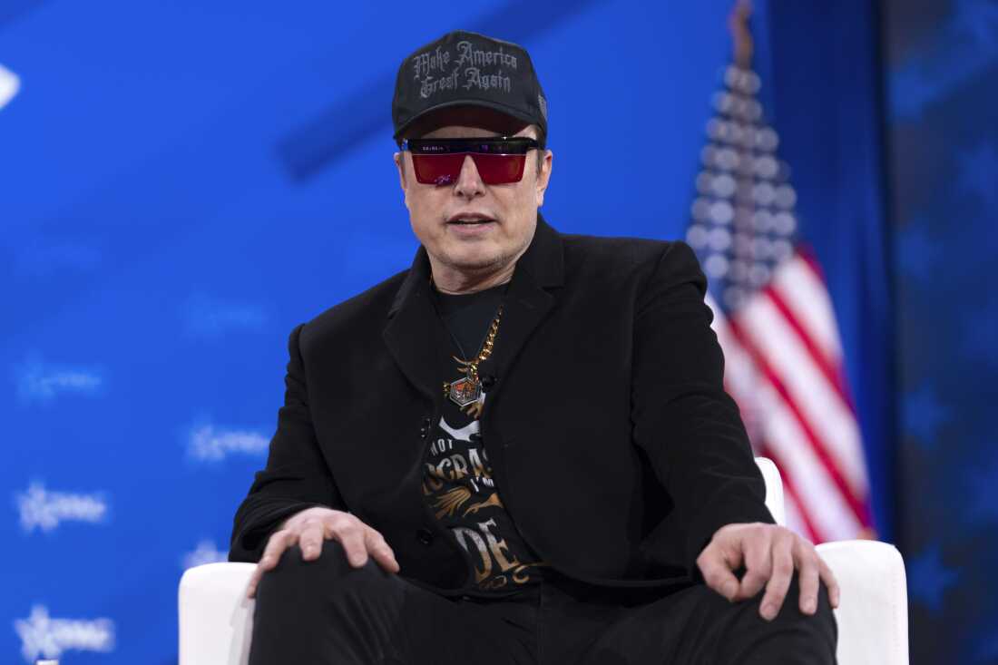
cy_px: 332
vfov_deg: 9.6
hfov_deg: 14.4
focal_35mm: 143
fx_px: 3963
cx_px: 499
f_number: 3.5
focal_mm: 143
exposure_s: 1/320
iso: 640
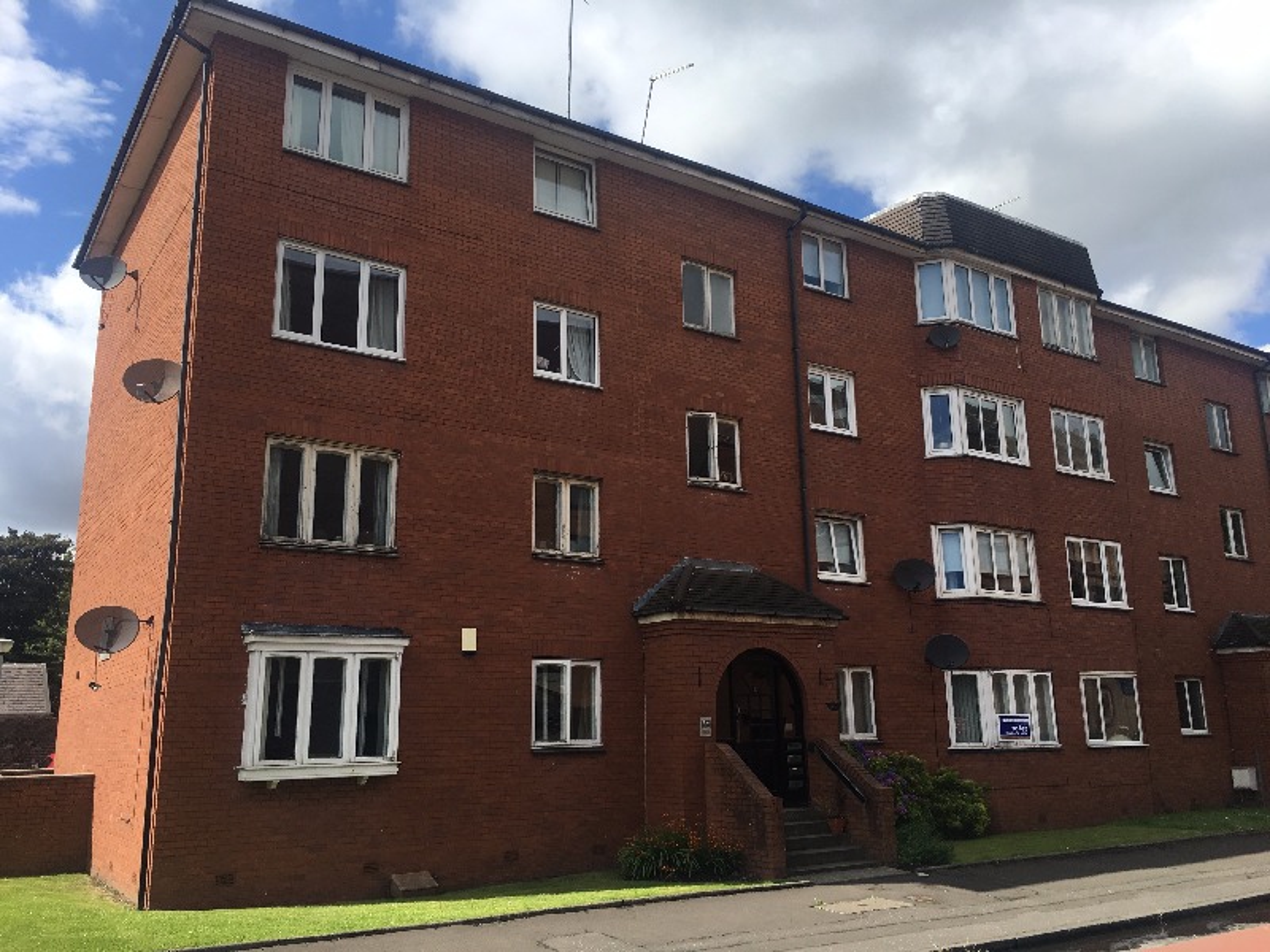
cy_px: 476
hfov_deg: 61.7
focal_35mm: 29
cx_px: 635
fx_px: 1064
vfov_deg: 48.2
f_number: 2.2
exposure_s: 1/1282
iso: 25
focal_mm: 4.15
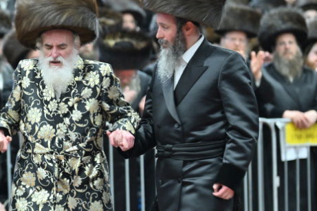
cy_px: 118
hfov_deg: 6.6
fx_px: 2737
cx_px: 50
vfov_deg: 4.4
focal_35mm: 311
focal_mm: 140
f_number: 2.8
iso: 800
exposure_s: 1/160
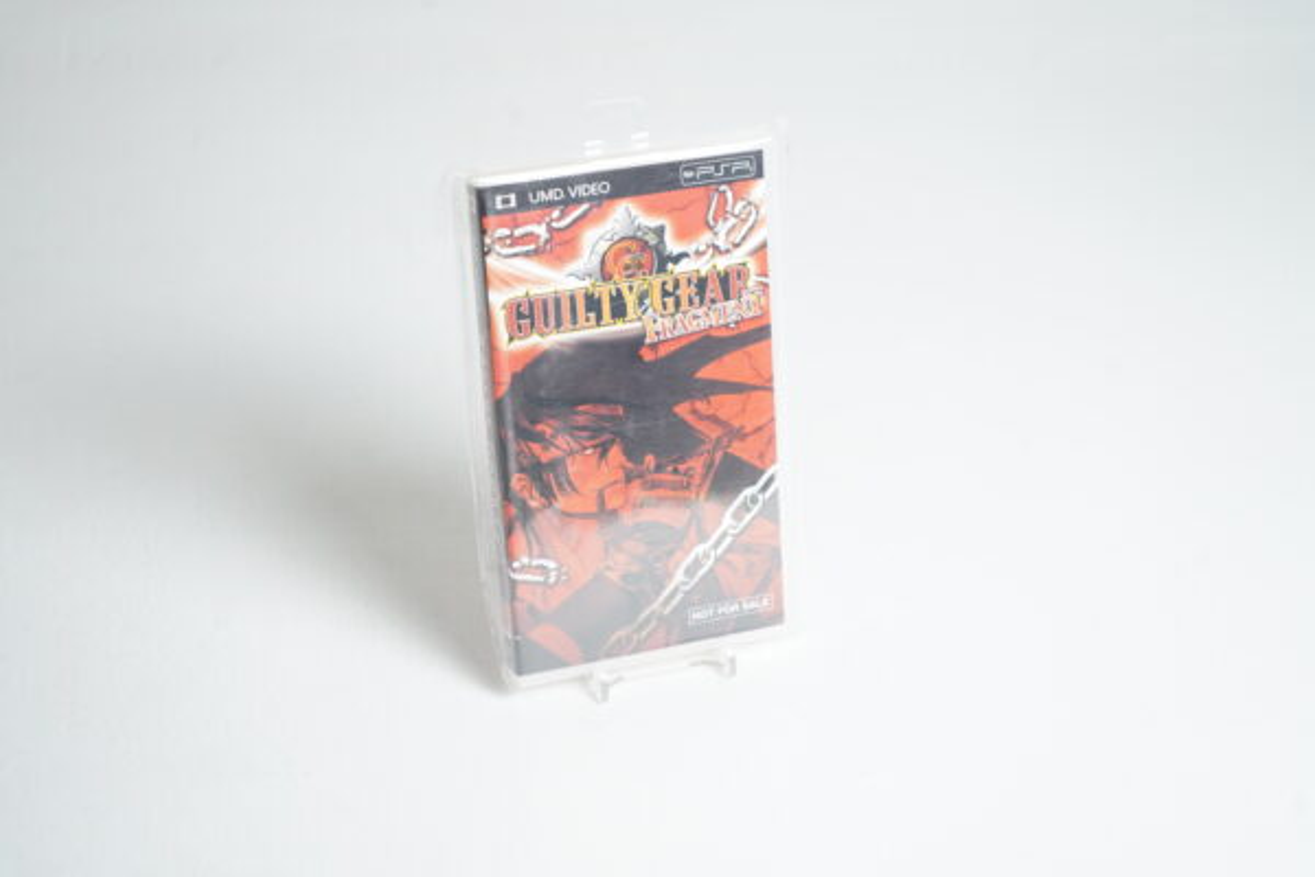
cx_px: 658
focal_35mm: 70
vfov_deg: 19.5
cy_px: 438
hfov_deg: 28.8
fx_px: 2557
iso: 800
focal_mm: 70
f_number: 6.3
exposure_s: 1/60
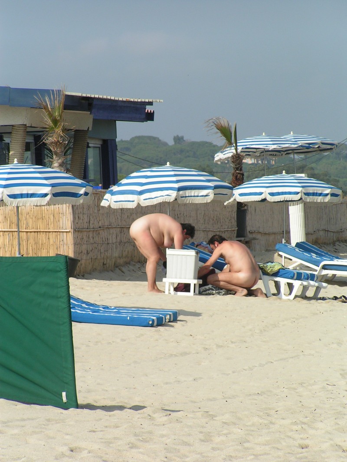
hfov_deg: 5.7
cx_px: 174
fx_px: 3462
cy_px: 231
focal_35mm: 259
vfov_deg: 7.6
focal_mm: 39.6
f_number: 5.6
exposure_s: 1/640
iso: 50
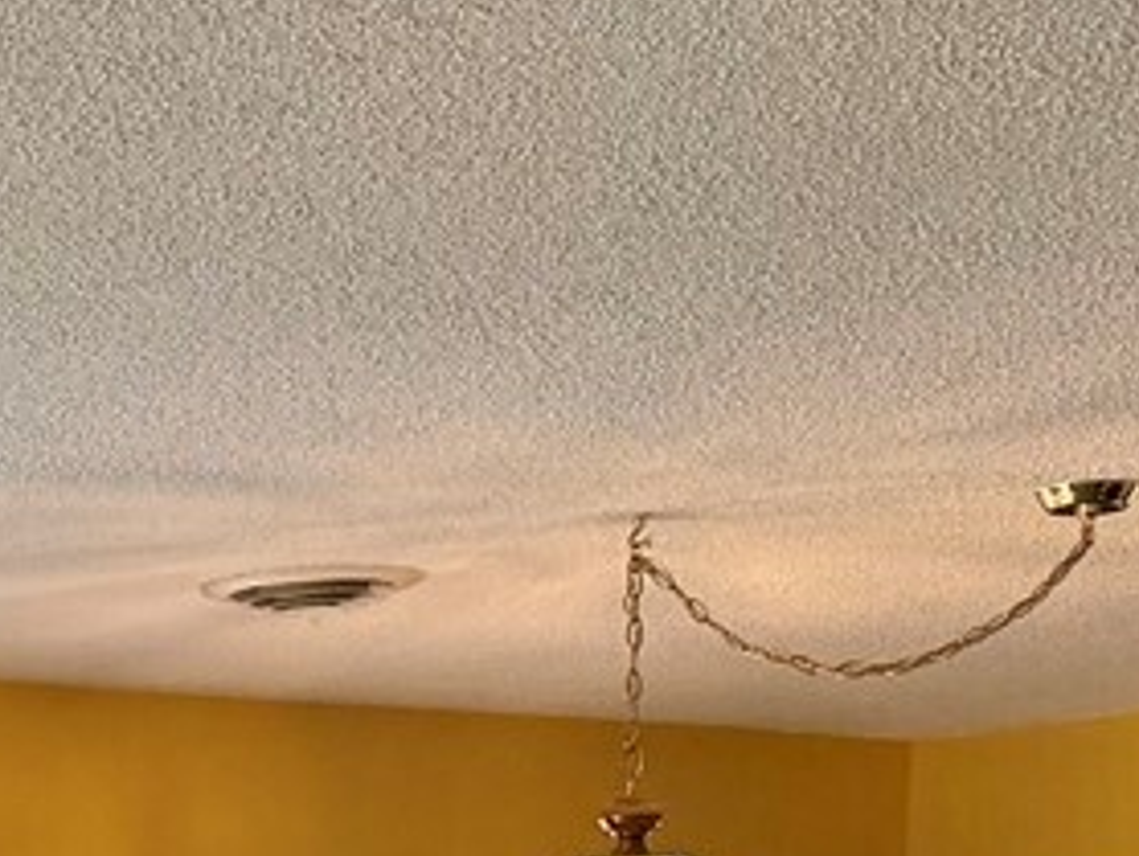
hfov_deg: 13.7
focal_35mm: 138
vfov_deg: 9.6
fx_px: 4545
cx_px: -348
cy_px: 1982
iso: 200
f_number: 1.78
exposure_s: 1/177
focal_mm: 6.76
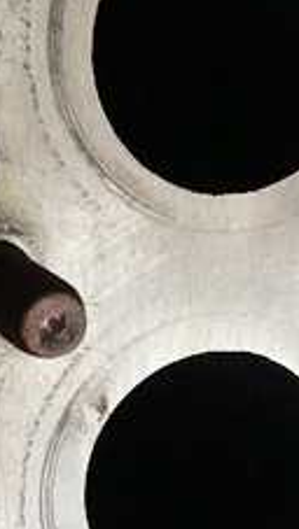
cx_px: 117
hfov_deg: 11.7
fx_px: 1463
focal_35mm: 104
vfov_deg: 20.5
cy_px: 360
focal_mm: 4.15
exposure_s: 1/30
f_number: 2.2
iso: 100
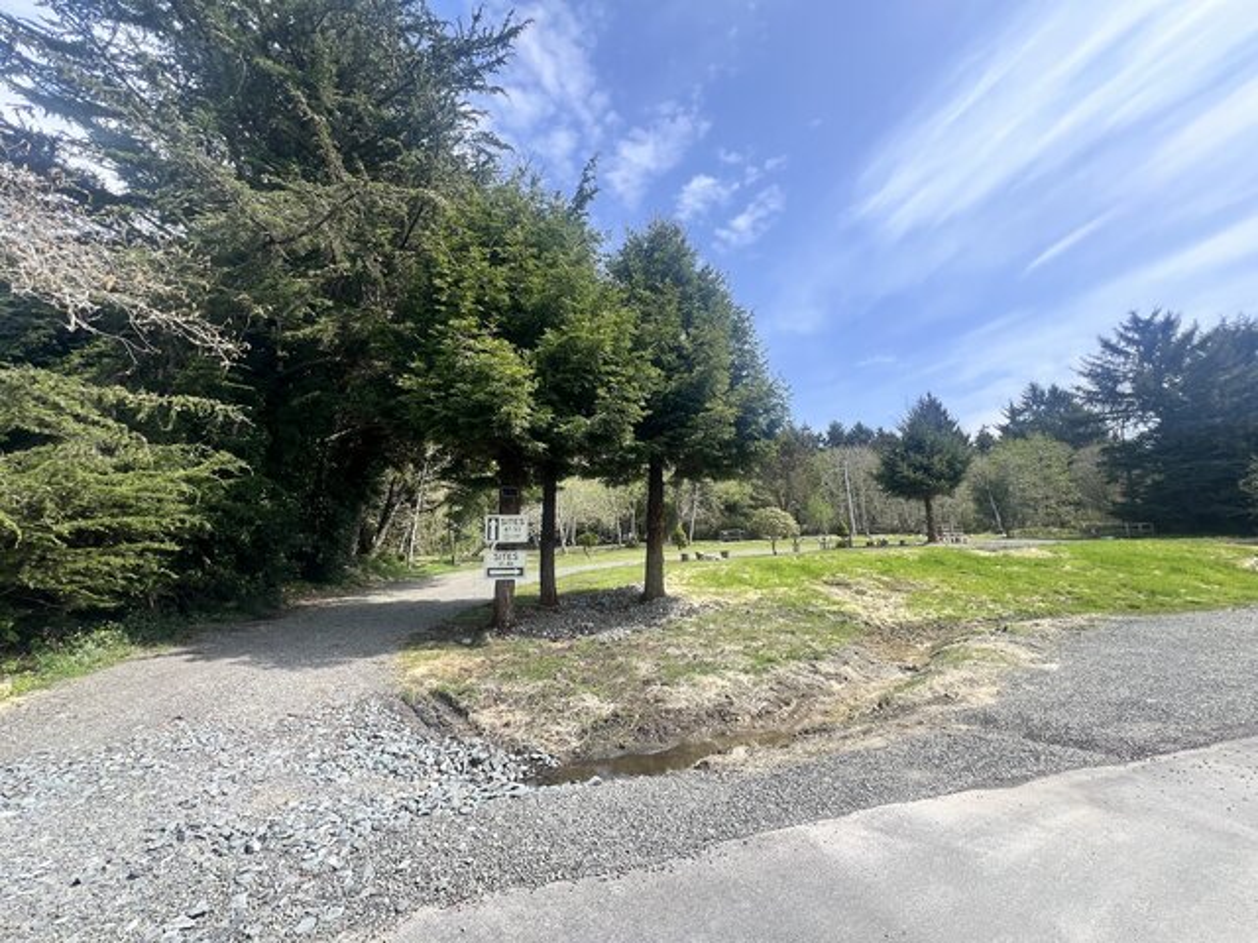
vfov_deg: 89.9
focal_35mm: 13
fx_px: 472
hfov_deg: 106.2
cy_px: 472
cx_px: 629
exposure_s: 1/544
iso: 32
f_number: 1.8
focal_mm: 1.57
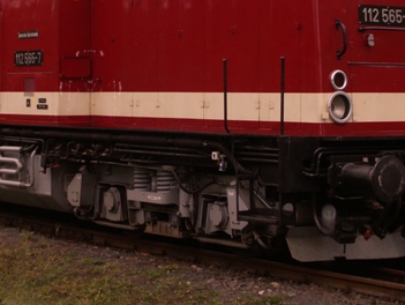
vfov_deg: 14.5
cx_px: 181
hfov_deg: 19.2
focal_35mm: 102
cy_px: 79
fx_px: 1195
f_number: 3.2
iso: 50
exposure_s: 1/320
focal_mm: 9.4
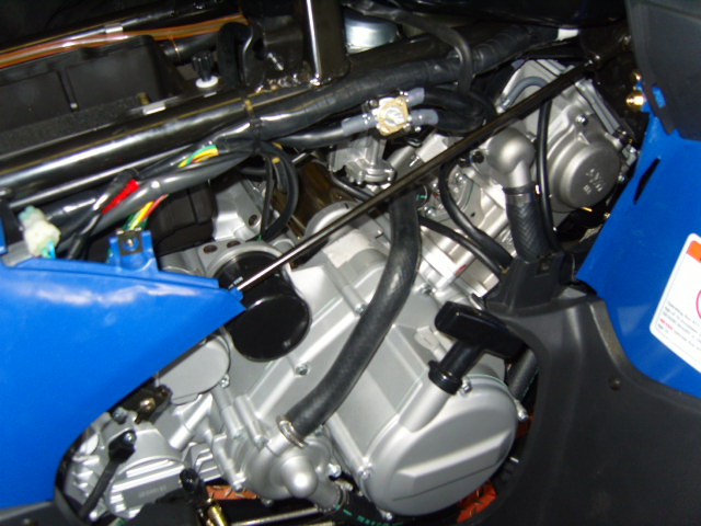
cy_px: 263
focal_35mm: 35
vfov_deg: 40.7
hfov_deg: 52.6
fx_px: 709
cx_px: 350
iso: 100
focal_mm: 7.4
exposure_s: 1/30
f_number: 2.8
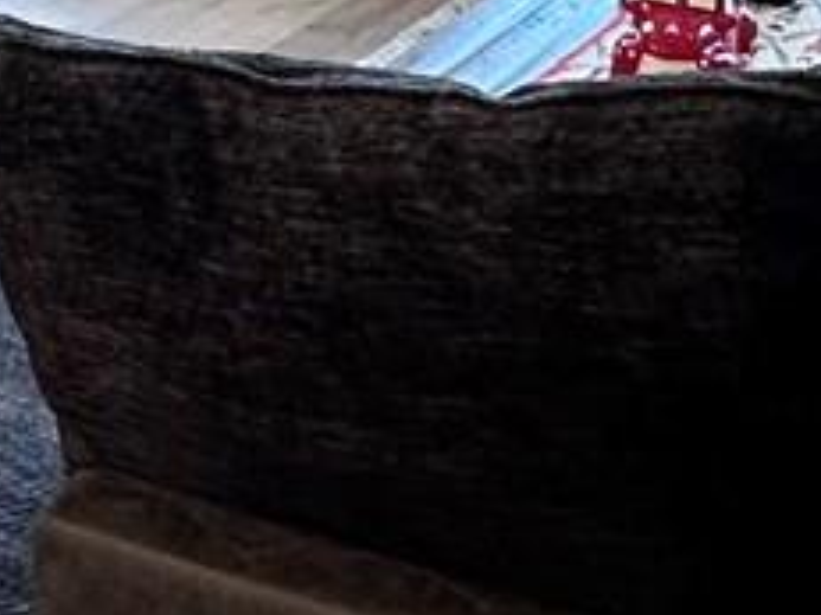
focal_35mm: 97
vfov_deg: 13.8
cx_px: 114
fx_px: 2299
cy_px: -430
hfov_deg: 19.9
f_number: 2.2
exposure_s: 1/120
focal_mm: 2.22
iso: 250
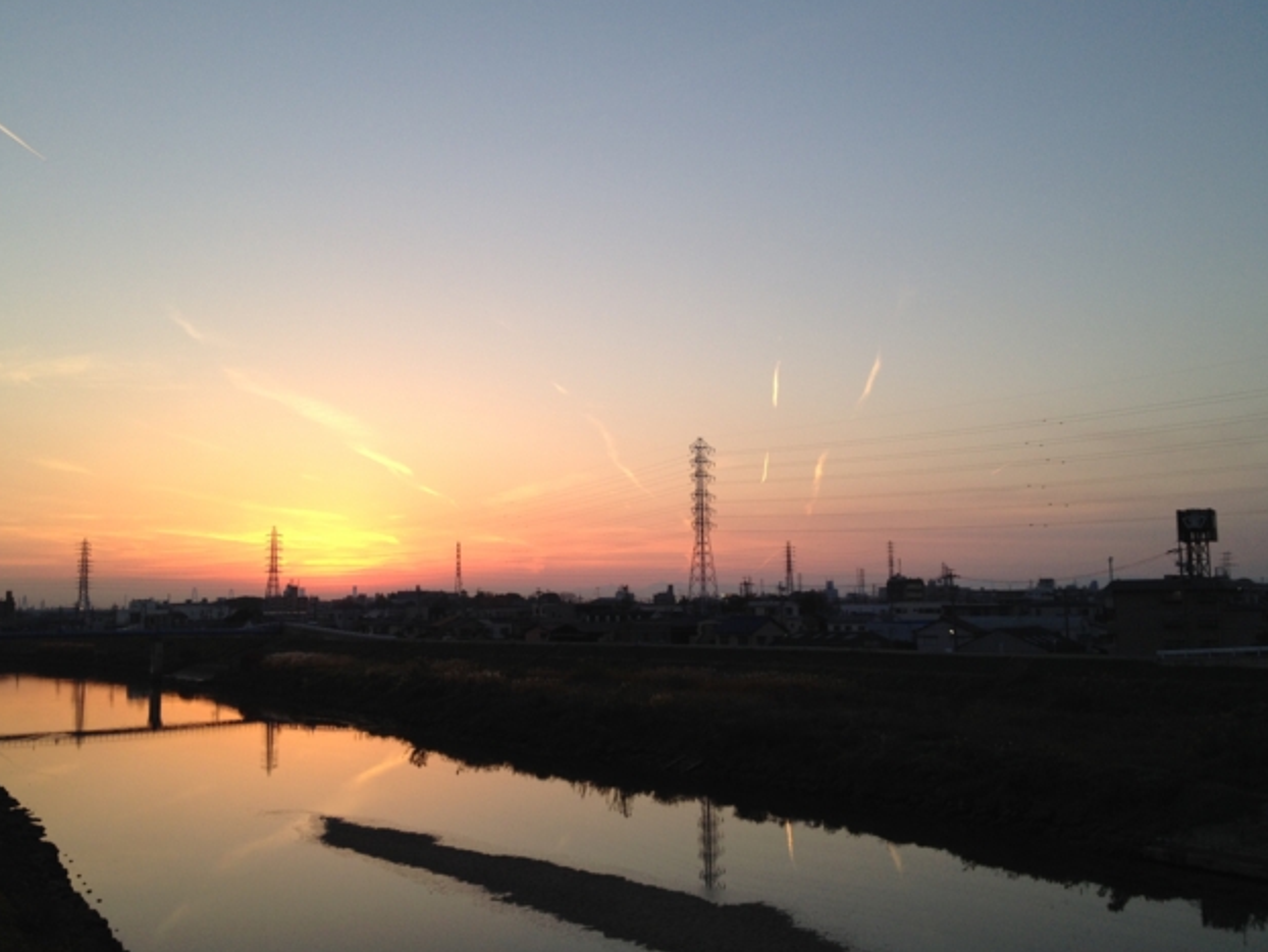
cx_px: 630
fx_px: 1319
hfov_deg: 51.3
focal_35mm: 36
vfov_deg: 39.7
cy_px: 479
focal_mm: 4.28
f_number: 2.4
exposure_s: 1/168
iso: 50
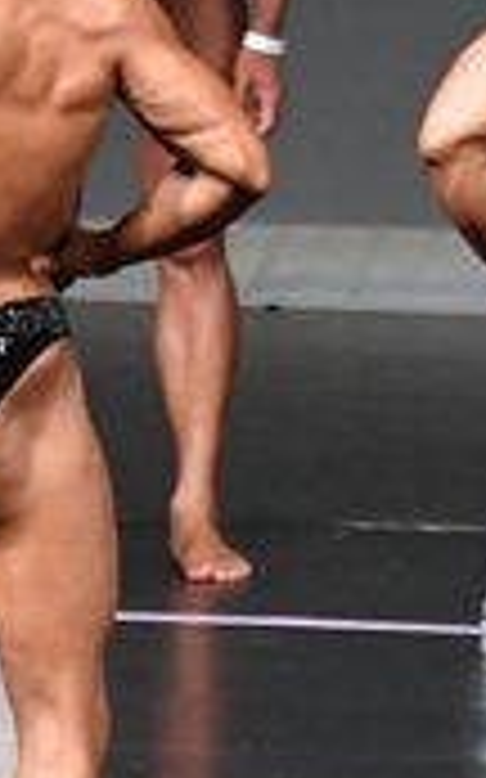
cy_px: 405
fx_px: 21740
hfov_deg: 1.3
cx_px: -110
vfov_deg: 2.1
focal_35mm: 1025
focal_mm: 150
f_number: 5.6
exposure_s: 1/400
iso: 5000
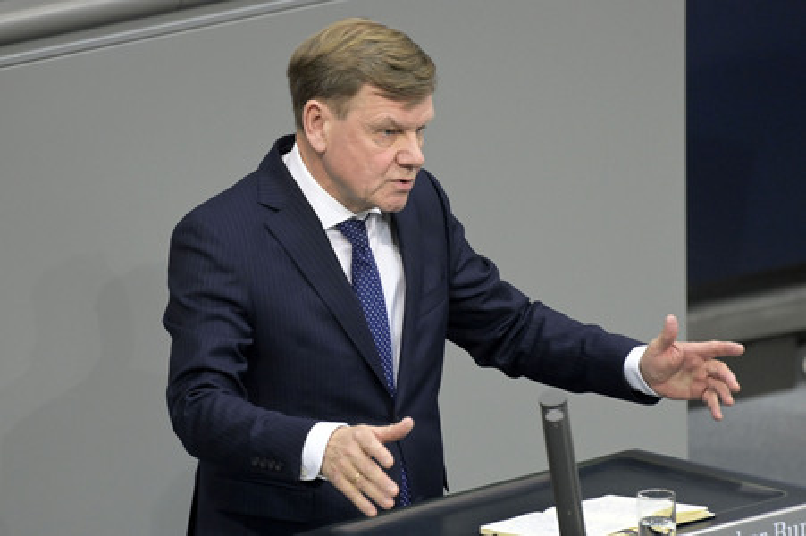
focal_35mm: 410
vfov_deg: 3.3
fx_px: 9172
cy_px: 268
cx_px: 403
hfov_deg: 5.0
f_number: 5.6
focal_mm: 410
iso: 8000
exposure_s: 1/400
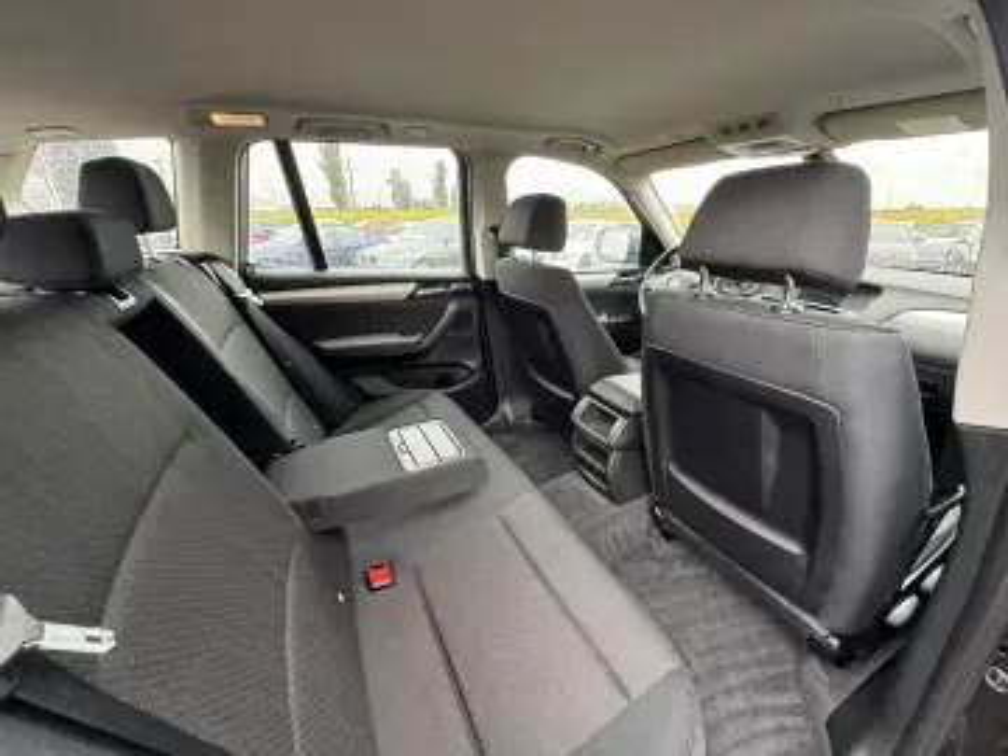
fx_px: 408
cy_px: 378
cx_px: 504
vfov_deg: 85.7
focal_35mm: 14
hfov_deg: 102.1
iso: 320
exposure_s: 1/76
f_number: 2.2
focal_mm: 2.22
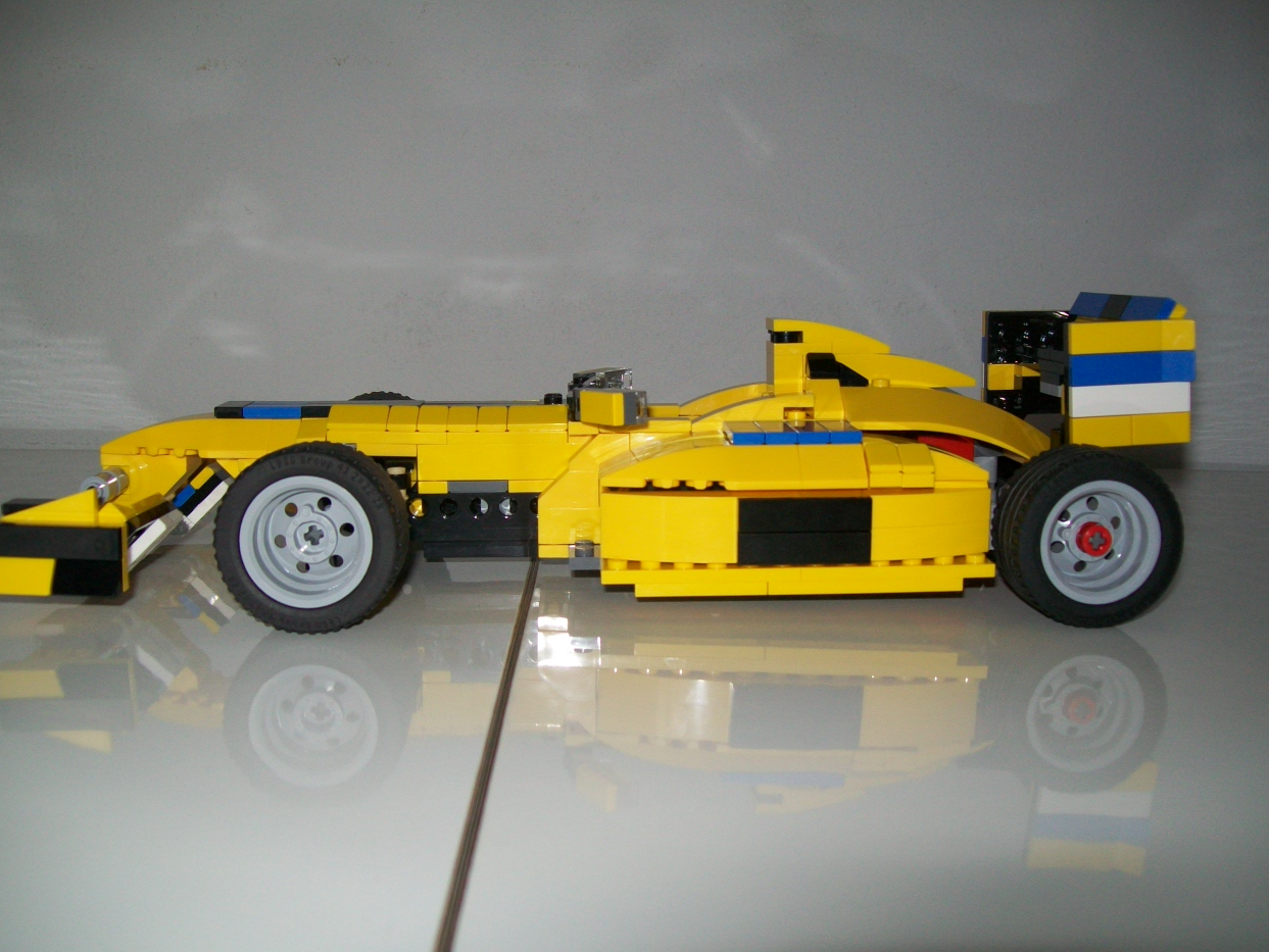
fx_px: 1283
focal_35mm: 35
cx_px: 623
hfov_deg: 52.6
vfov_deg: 40.7
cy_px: 484
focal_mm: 6.1
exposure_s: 1/125
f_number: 2.7
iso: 64
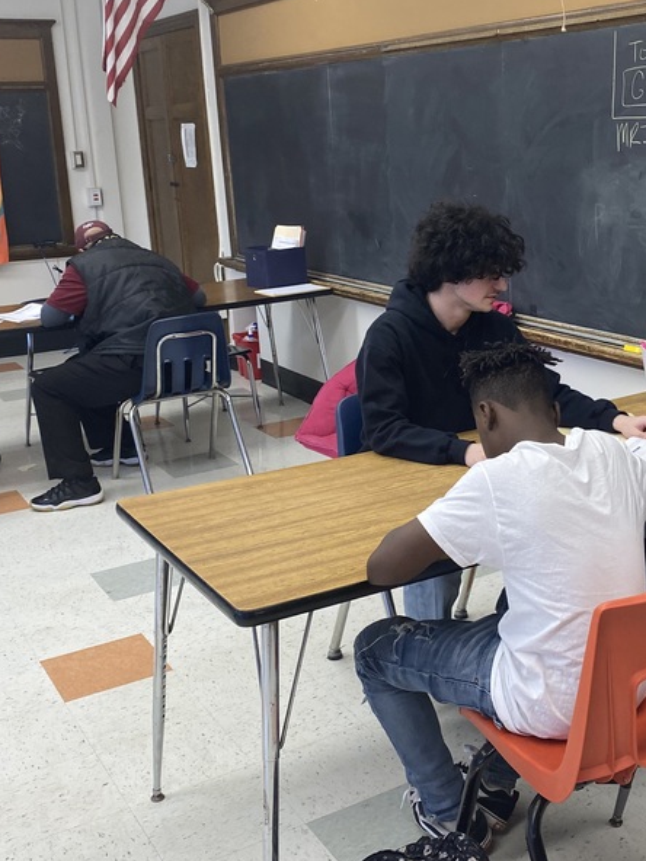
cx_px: 489
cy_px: 367
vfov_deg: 42.0
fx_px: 1120
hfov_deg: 31.6
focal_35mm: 45
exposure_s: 1/120
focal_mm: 4.25
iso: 100
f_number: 1.8
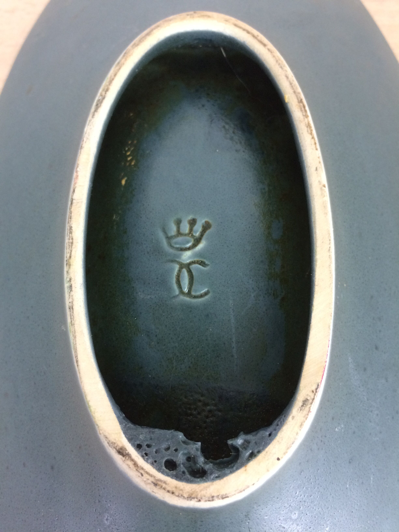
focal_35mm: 29
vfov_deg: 61.7
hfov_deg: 48.2
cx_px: 200
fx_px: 446
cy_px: 266
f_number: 2.2
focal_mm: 4.15
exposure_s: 1/33
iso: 80
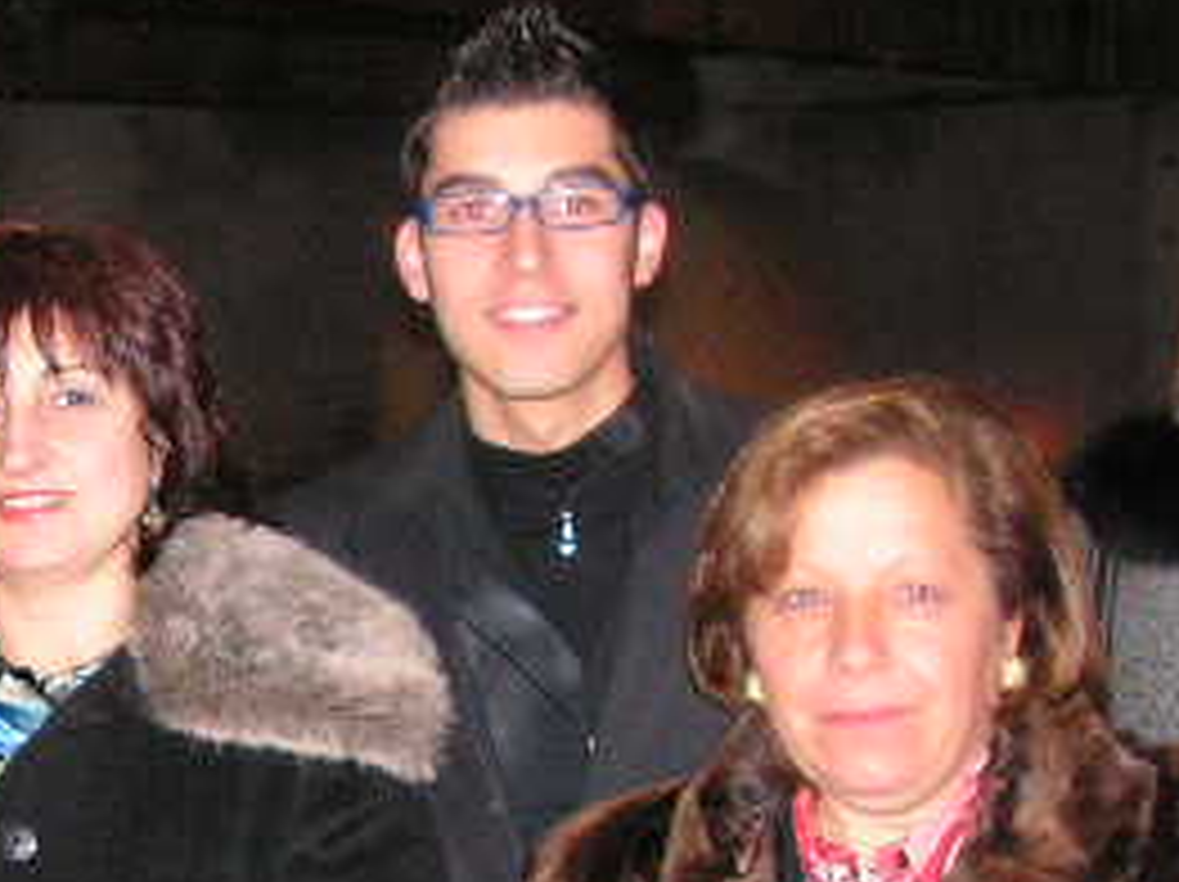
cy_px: 729
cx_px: 76
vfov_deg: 16.6
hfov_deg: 21.7
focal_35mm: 88
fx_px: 2994
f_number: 3.2
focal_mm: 6
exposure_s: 1/40
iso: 200
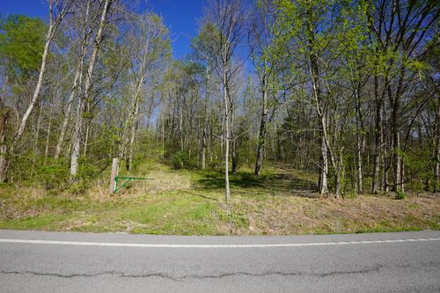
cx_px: 220
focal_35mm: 15
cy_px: 146
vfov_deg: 77.3
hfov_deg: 100.4
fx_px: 183
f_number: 10
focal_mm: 10
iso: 100
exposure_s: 1/160
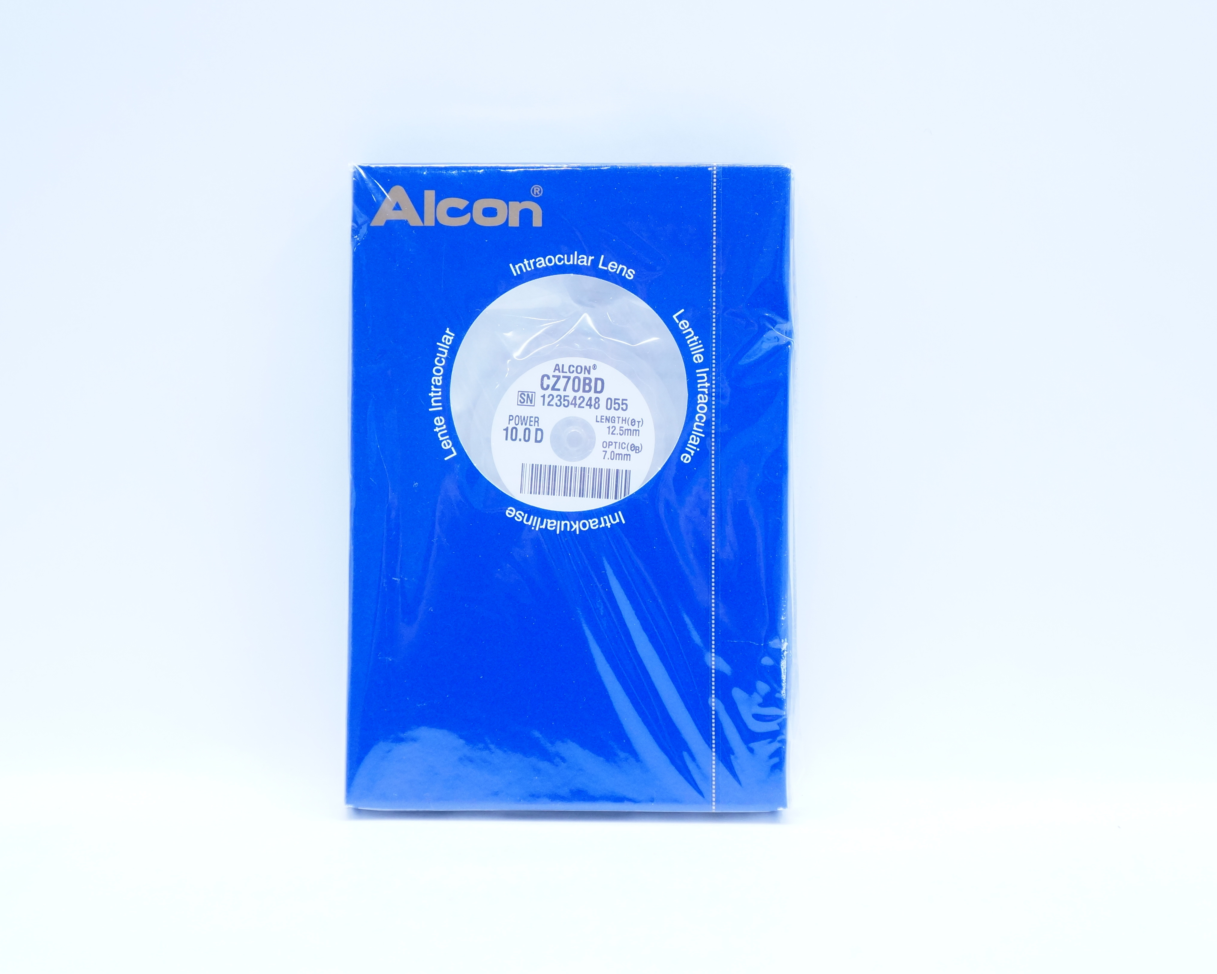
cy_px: 489
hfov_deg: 24.9
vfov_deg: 20.0
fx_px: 2758
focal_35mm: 77
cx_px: 573
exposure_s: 1/125
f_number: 5
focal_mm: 45
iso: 800
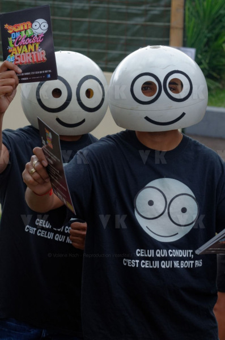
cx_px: 112
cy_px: 170
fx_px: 989
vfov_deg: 19.5
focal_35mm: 105
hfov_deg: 13.0
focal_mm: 70
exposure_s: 1/200
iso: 250
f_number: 5.6
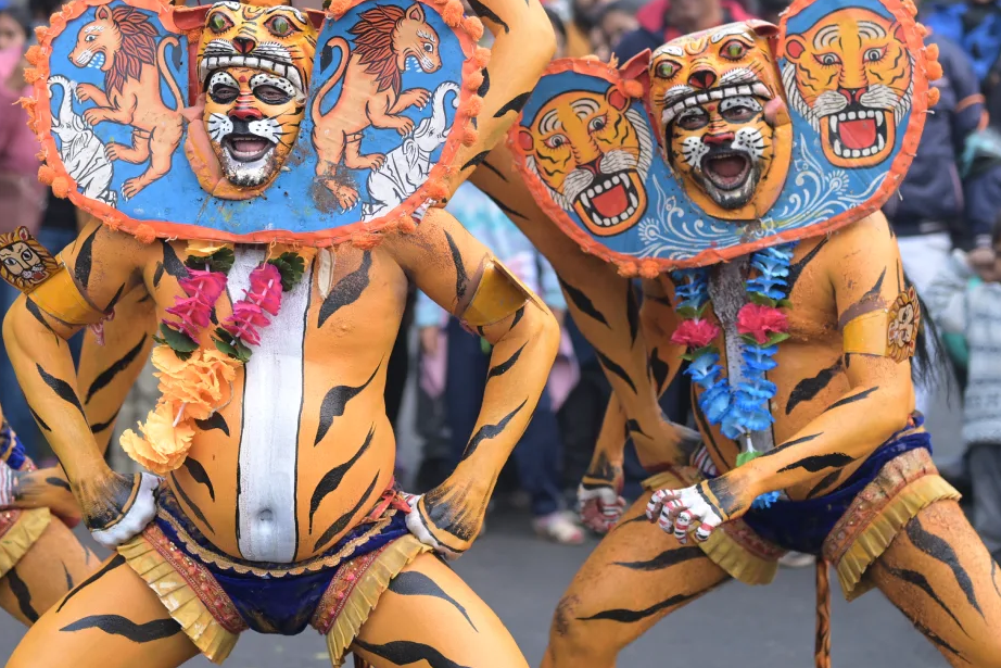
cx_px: 331
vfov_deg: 13.2
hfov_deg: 19.8
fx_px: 2864
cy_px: 115
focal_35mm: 103
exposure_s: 1/500
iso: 100
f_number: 2.2
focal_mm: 50
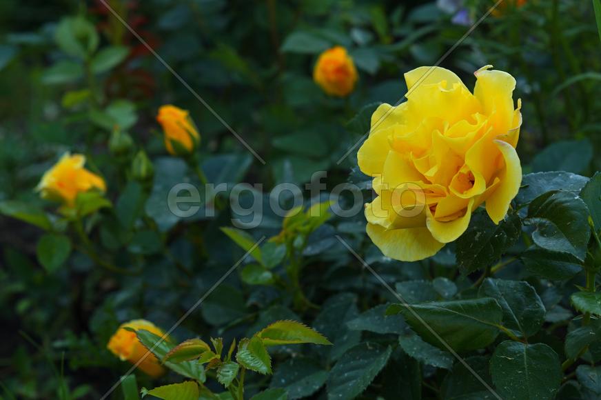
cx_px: 300
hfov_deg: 27.0
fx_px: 1251
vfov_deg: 18.2
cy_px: 200
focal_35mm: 75
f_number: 5.6
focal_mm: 50
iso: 320
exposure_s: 1/80
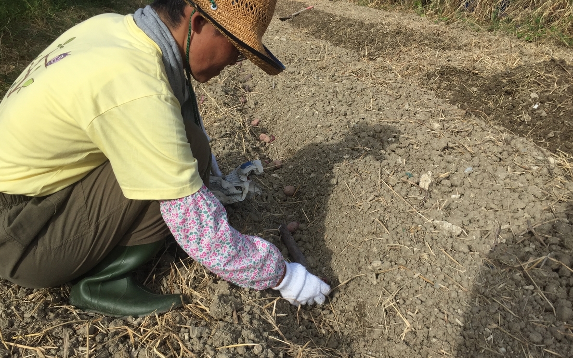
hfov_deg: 61.2
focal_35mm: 31
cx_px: 287
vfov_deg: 40.4
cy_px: 216
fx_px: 484
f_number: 2.2
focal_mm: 4.15
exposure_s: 1/2083
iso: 32
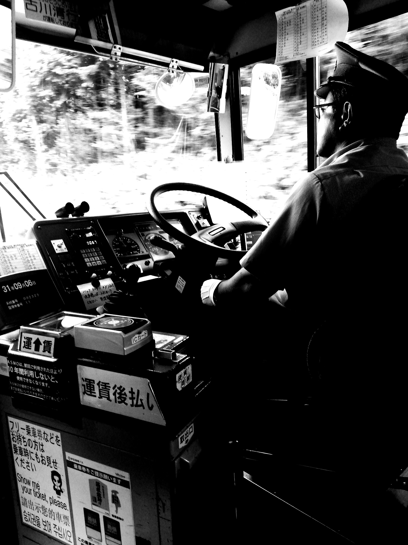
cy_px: 272
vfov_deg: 67.3
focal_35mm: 26
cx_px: 204
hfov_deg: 53.1
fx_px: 409
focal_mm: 3.81
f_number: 2.2
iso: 125
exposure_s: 1/50
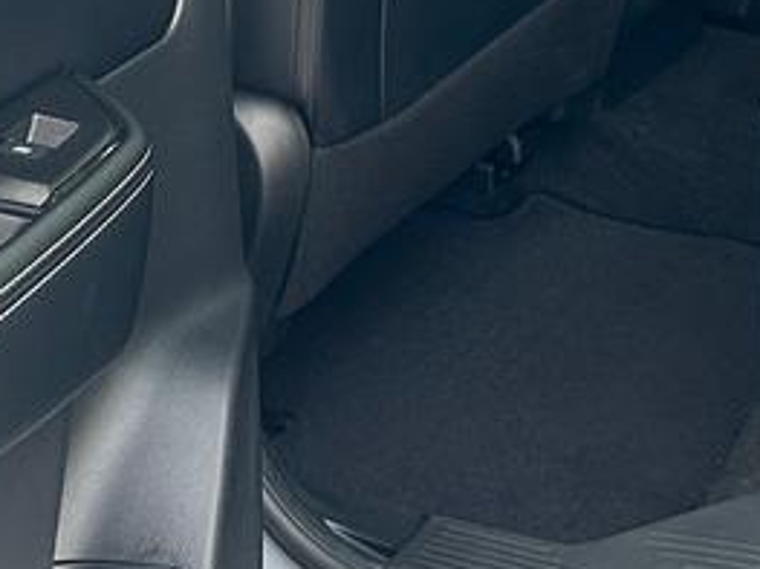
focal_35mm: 117
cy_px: -479
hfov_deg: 16.8
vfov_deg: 11.6
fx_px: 2568
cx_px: 563
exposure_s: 1/477
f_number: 1.78
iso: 80
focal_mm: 6.86
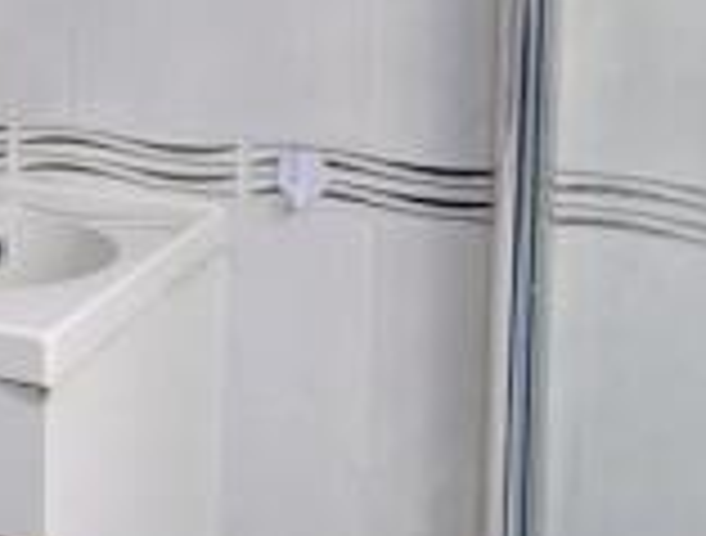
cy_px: 2
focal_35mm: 59
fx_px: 1208
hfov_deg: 27.8
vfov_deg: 23.9
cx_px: -180
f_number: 2.2
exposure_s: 1/50.7
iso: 534
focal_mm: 2.35
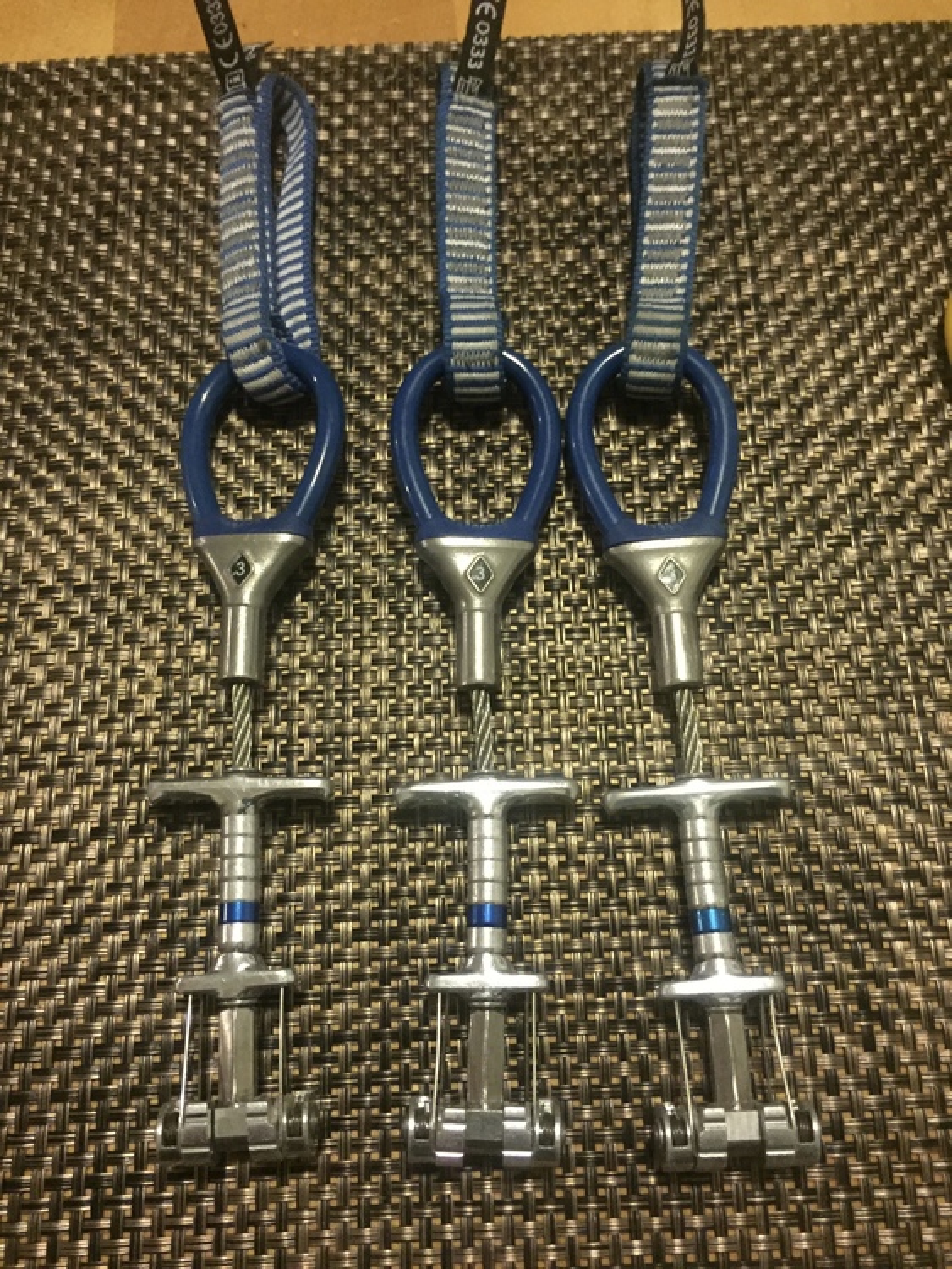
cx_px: 476
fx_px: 1063
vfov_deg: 61.6
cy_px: 634
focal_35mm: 29
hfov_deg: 48.3
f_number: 2.2
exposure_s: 1/15
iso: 400
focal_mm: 4.15
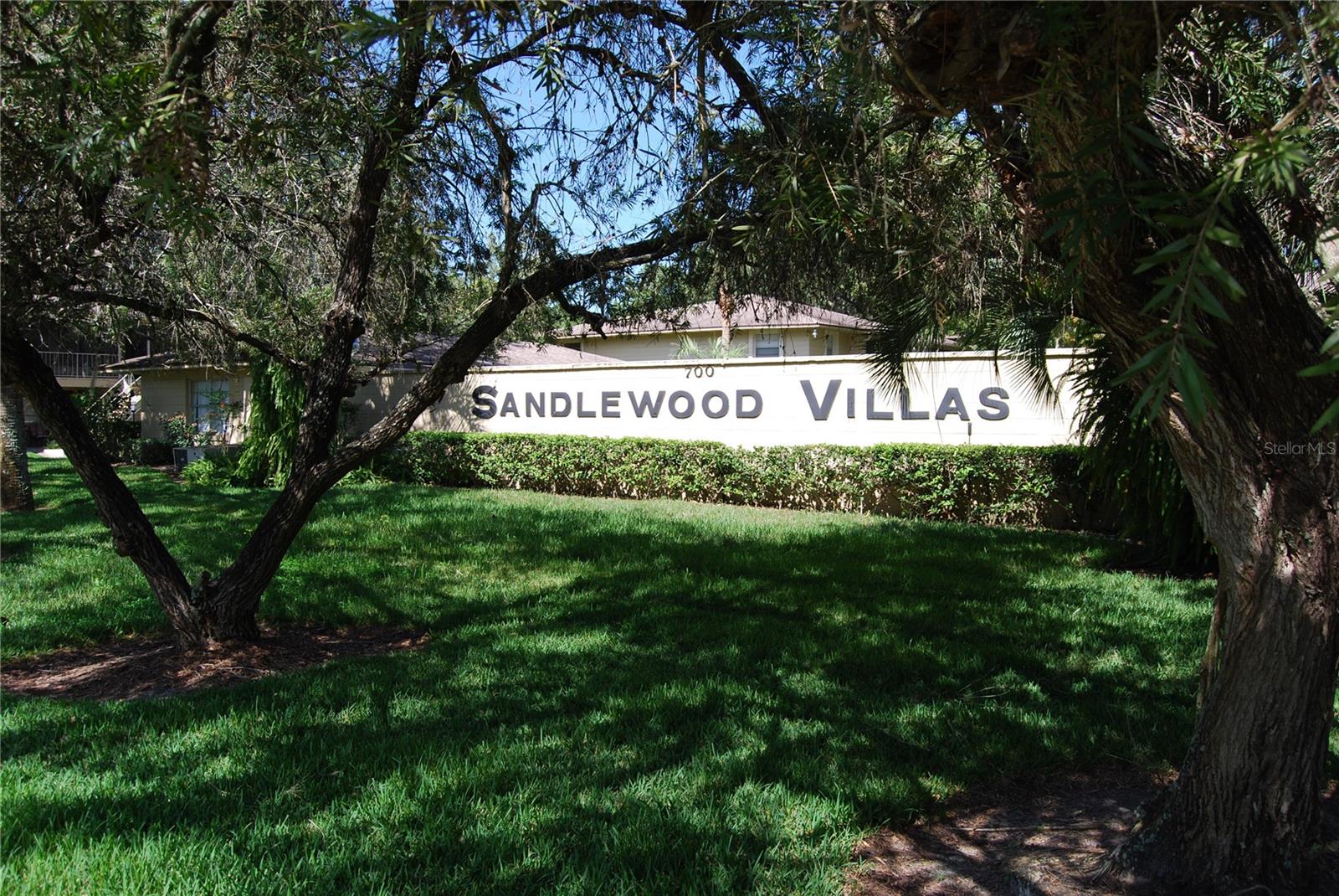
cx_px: 670
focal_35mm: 27
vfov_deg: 48.0
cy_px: 448
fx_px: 1005
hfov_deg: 67.3
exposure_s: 1/160
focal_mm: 18
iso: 100
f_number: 6.3
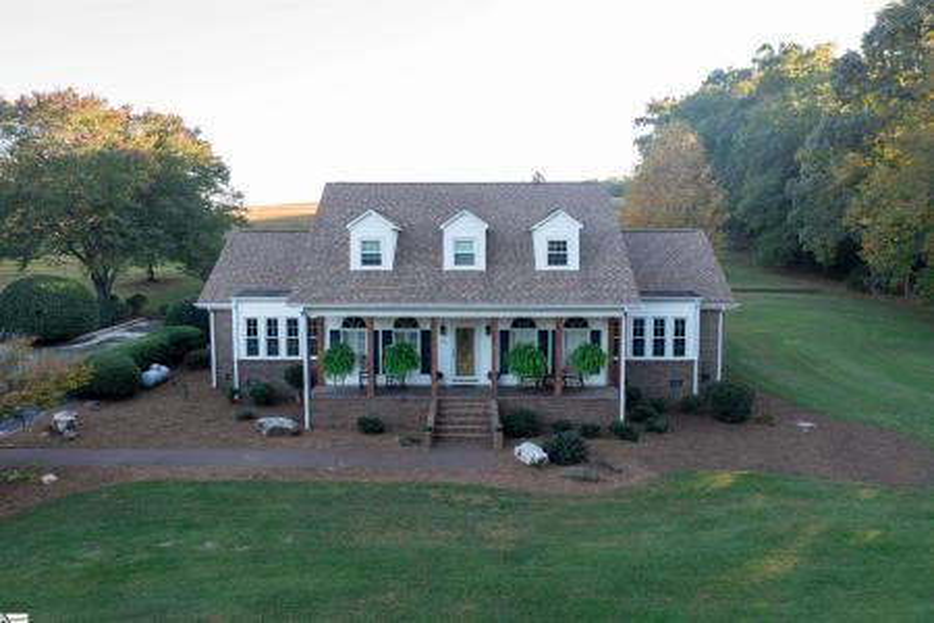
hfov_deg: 65.5
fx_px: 726
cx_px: 467
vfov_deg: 46.4
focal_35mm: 28
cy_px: 312
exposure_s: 1/80
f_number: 4
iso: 100
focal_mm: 10.26
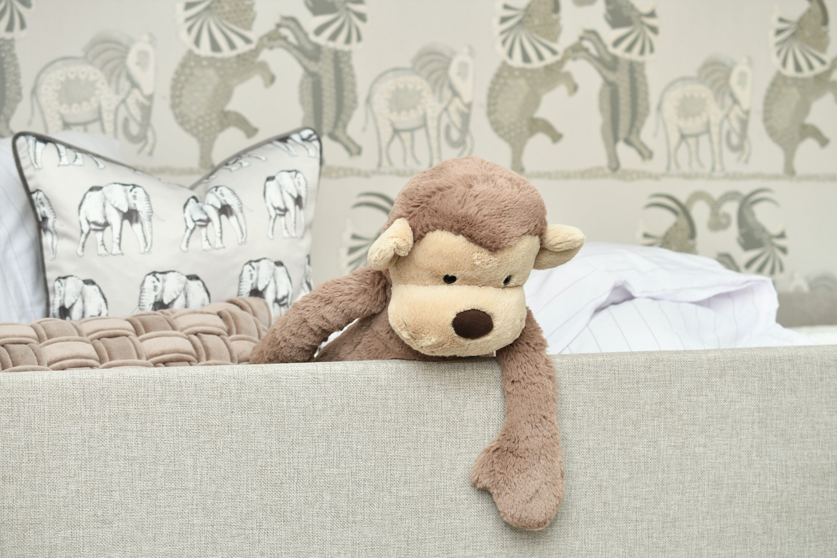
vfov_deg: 22.6
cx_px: 418
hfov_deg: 33.4
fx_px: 1395
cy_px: 279
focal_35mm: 60
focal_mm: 40
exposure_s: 1/60
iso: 110
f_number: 4
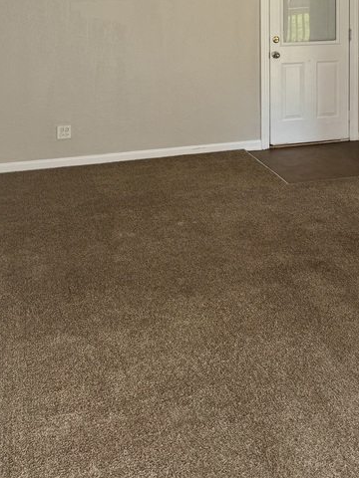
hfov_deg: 26.6
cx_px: 283
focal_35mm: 54
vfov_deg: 33.2
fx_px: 747
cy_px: 27
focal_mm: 6.76
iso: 64
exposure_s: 1/197
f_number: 1.78
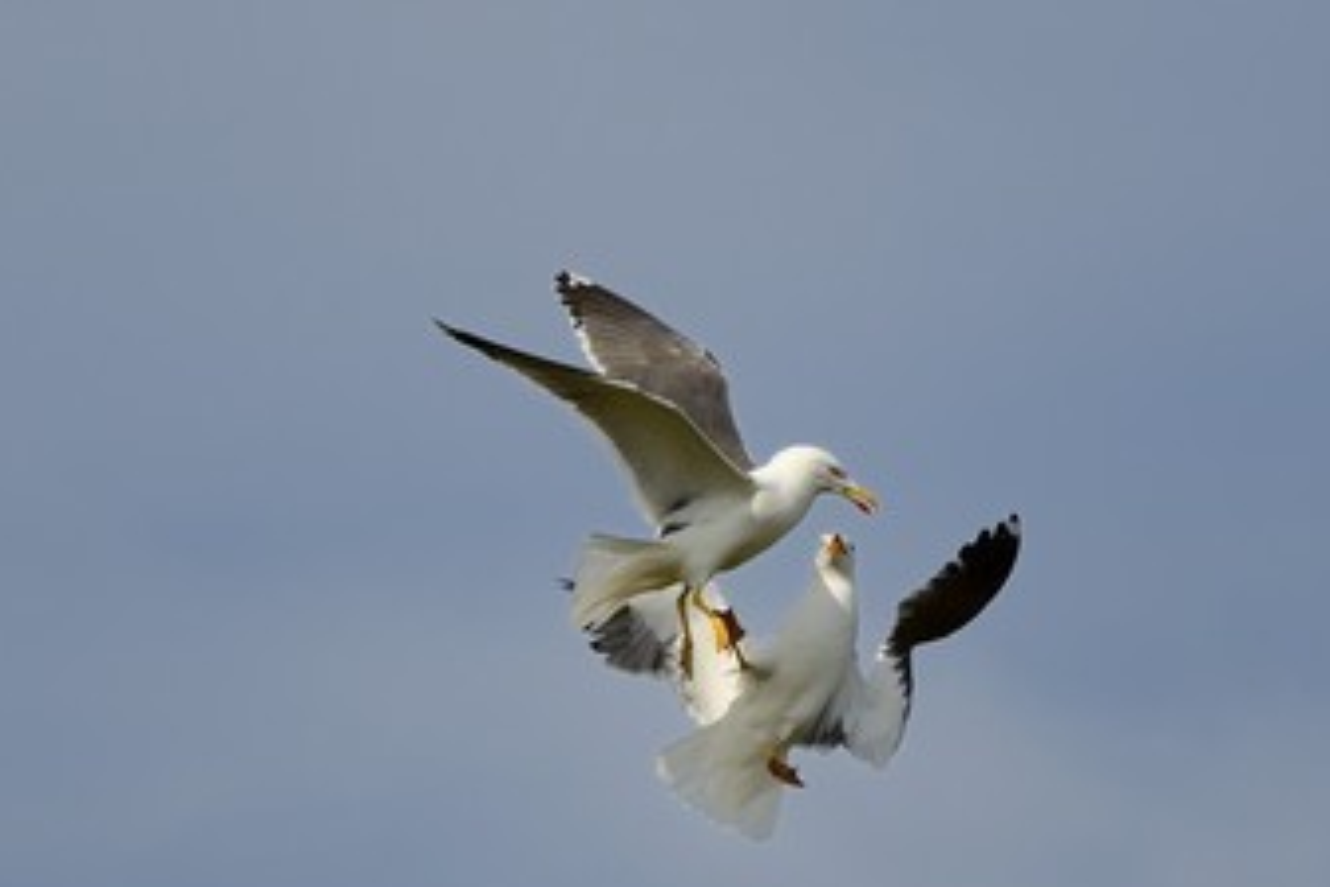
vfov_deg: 5.5
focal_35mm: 250
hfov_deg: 8.2
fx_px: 9235
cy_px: 550
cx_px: 748
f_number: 11
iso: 400
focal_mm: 200
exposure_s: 1/1000
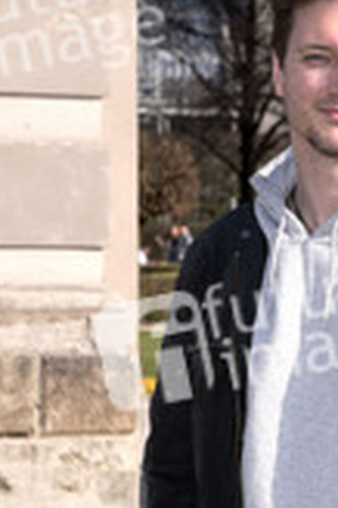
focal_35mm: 244
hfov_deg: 5.6
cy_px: 493
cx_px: 344
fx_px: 3443
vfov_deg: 8.4
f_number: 11
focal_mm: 100
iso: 320
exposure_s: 1/160
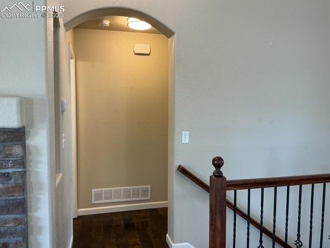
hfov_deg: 61.7
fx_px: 276
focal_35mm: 29
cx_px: 165
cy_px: 124
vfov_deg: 48.2
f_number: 1.8
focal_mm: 3
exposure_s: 1/60
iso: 40
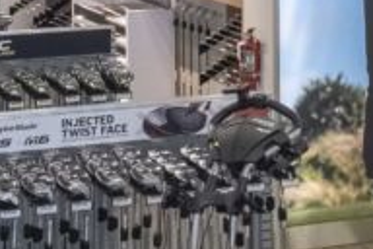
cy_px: -28
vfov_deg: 8.0
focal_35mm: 171
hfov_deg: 11.6
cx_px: 509
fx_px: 1772
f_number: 11
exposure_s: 1/500
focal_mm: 21.4
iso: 3200
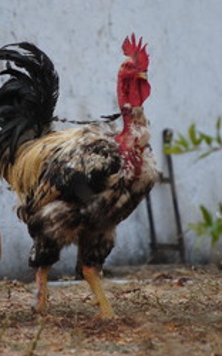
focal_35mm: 612
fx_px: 5931
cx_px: 104
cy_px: 137
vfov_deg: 3.4
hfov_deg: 2.1
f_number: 5.6
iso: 125
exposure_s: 1/500
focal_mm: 200
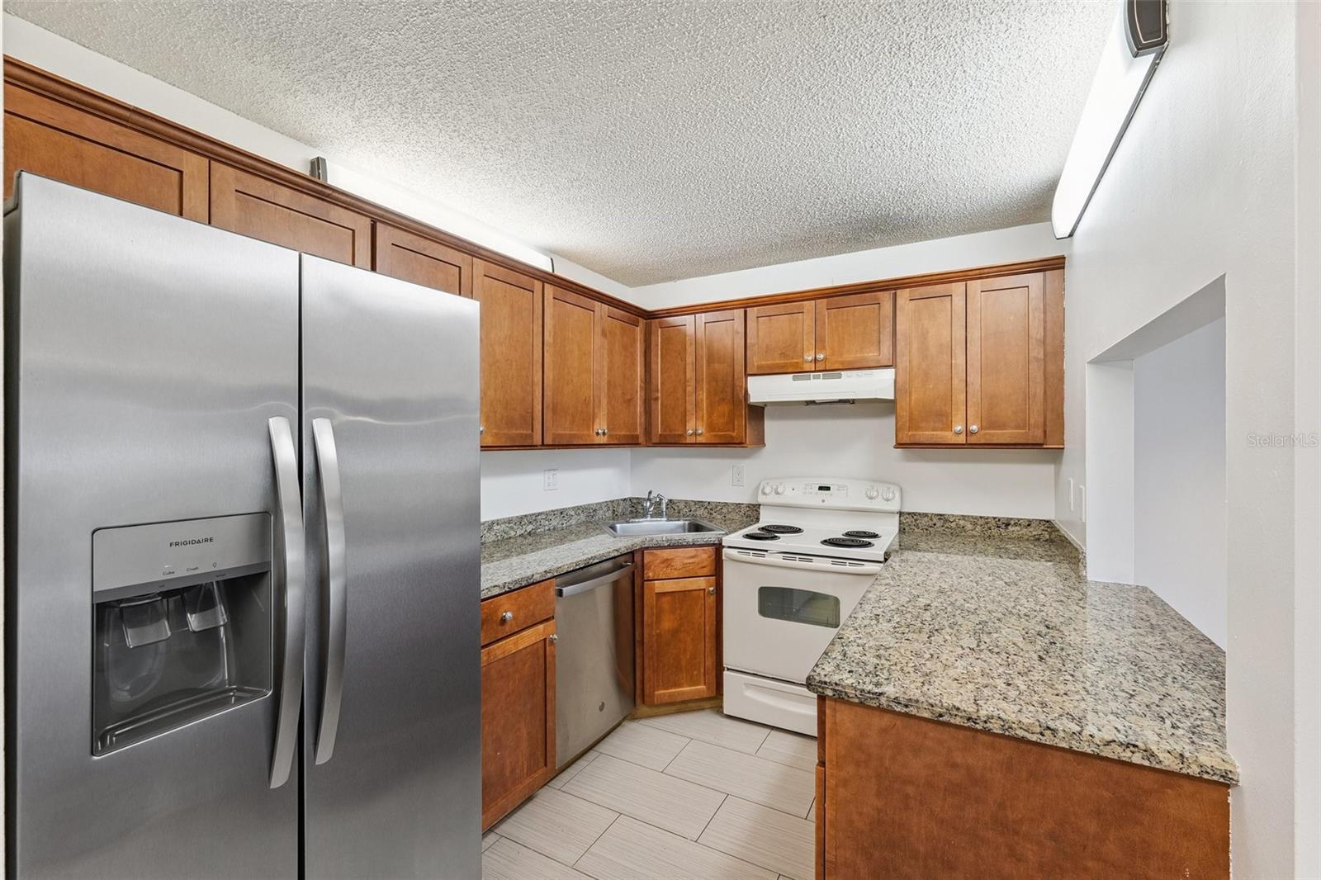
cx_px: 660
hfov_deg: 100.4
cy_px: 440
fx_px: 550
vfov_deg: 77.3
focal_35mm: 15
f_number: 8
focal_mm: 15
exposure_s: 1/15
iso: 400
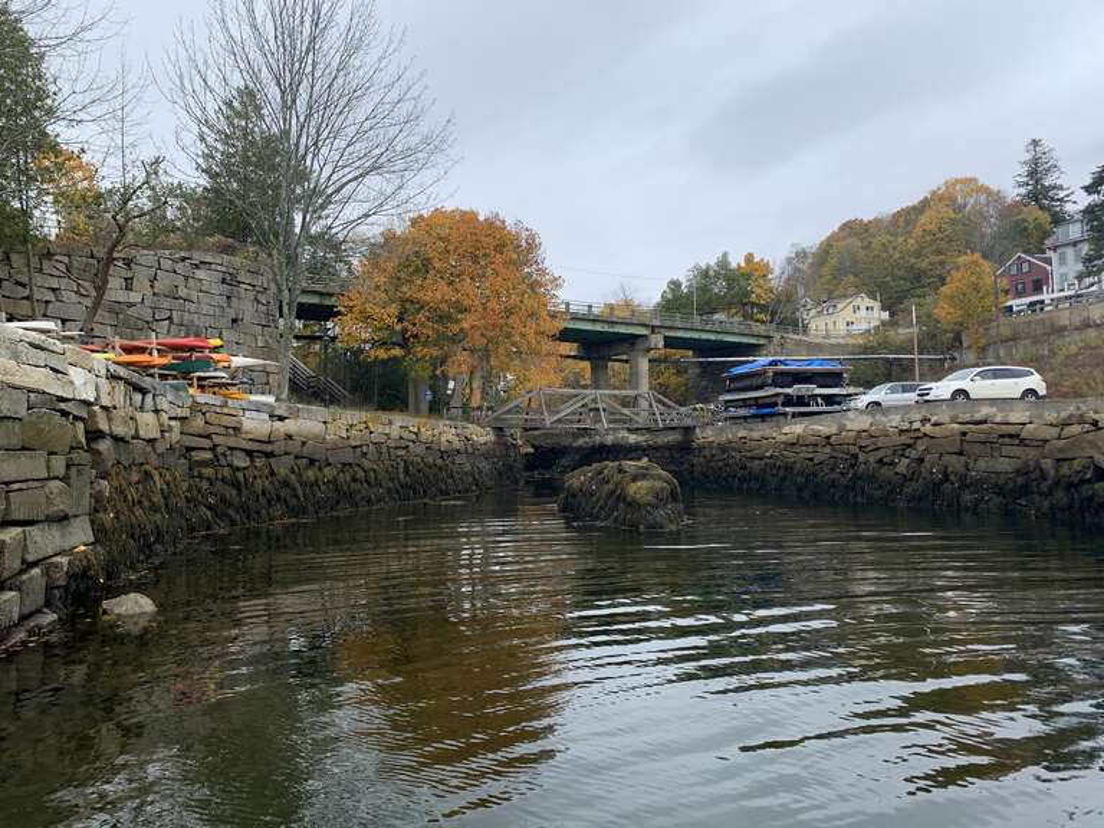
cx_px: 552
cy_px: 414
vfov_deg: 53.1
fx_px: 829
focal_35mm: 26
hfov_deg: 67.3
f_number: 1.8
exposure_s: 1/687
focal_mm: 4.25
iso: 25
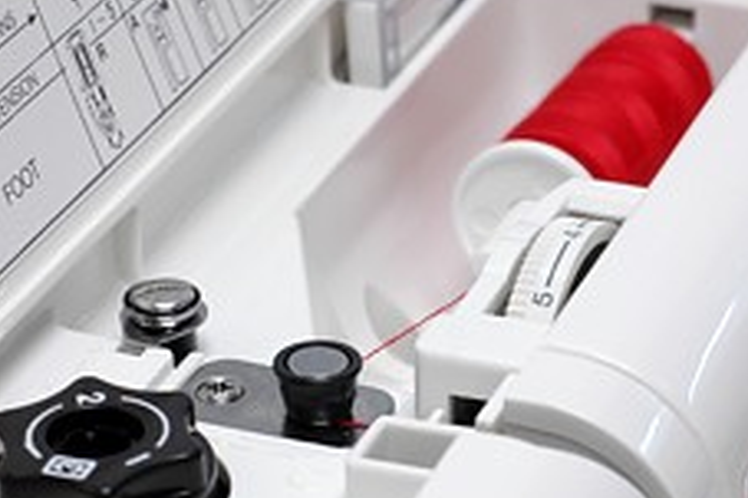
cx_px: 524
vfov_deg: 9.2
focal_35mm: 149
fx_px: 3094
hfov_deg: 13.8
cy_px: 298
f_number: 8
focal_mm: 50
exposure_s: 1/8
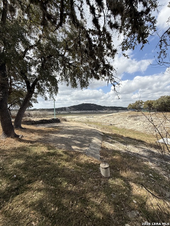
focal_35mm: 14
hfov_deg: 85.7
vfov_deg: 102.1
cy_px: 113
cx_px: 85
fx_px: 92
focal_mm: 2.22
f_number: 2.2
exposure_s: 1/2410
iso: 50
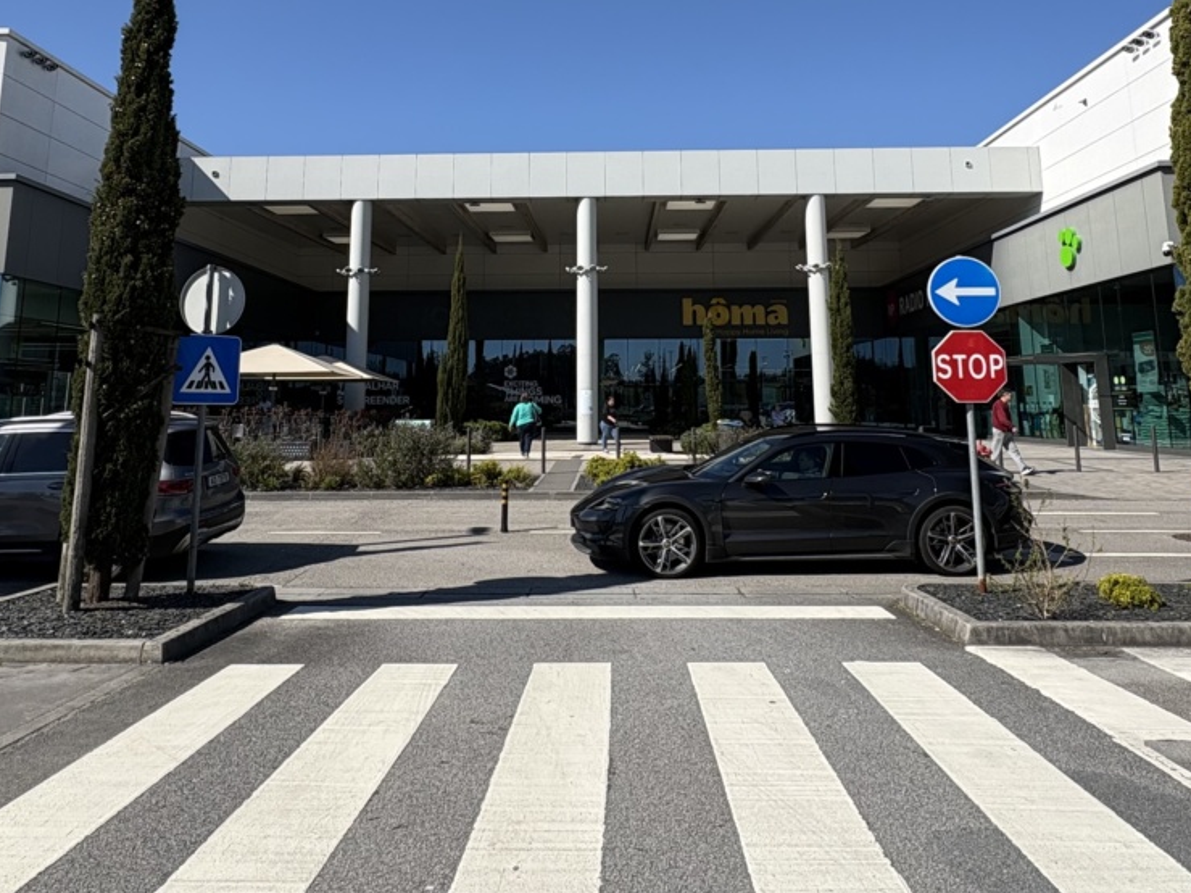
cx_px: 581
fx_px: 929
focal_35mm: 27
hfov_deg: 65.3
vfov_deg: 49.6
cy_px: 239
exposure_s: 1/1748
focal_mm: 2.22
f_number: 2.2
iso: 50
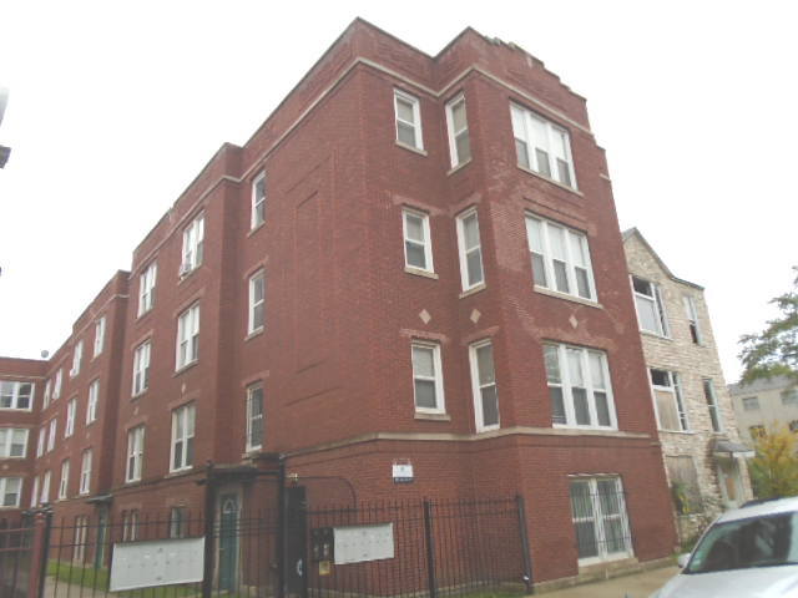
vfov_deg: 53.1
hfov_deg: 67.3
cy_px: 299
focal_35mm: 26
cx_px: 399
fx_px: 599
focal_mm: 4.6
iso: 100
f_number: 3.2
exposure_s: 1/250
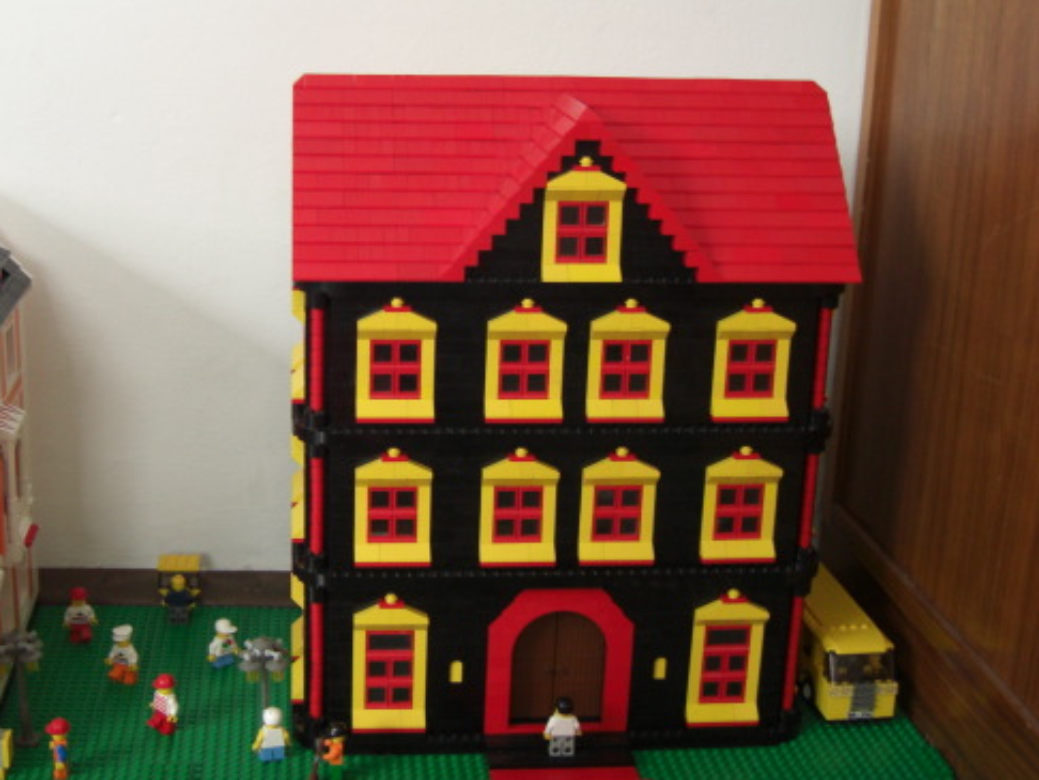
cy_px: 321
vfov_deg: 29.1
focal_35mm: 50
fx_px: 1501
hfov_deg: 37.8
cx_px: 357
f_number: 2.8
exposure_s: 1/25
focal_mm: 7.9
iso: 200
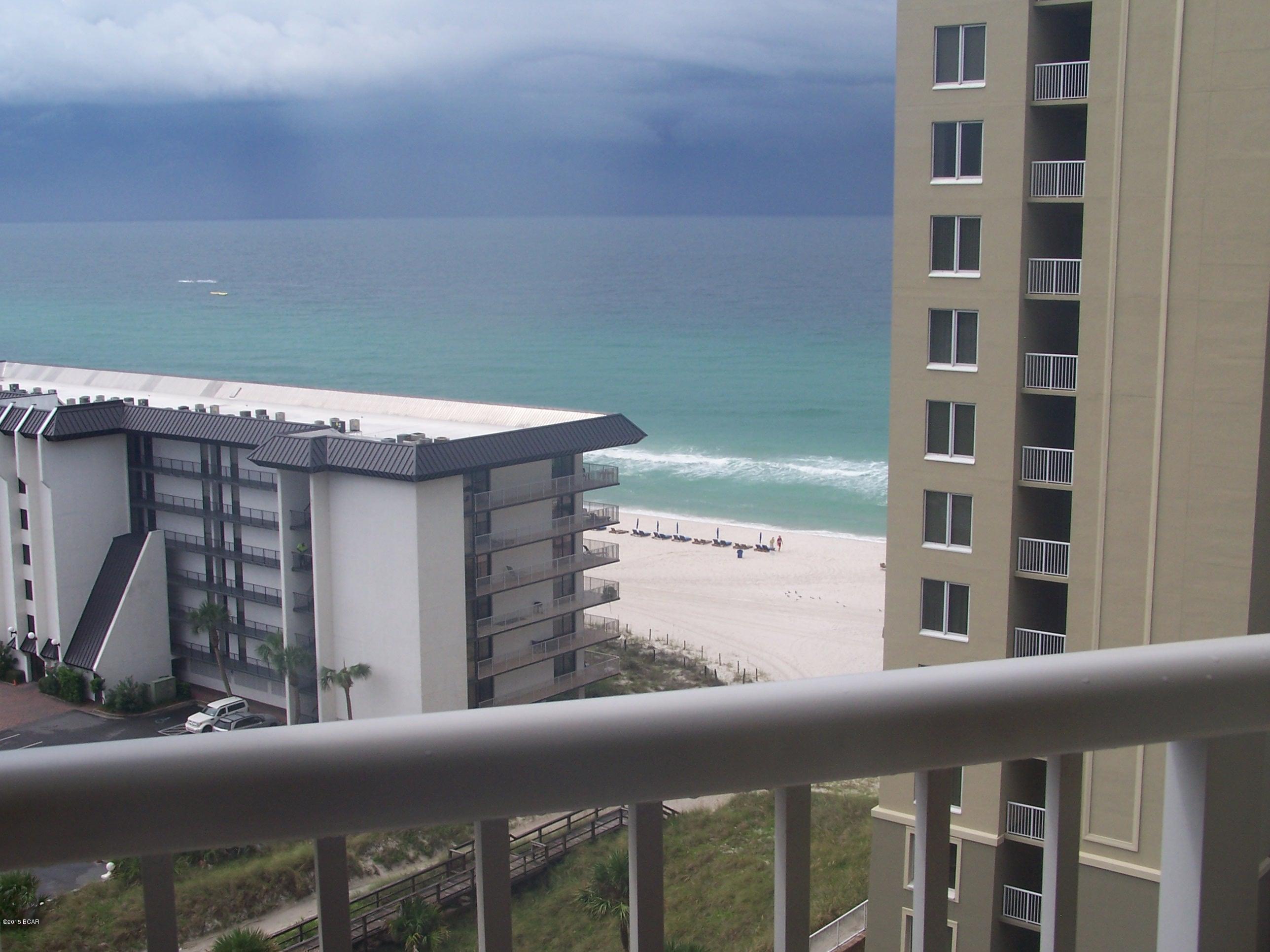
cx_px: 635
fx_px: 1761
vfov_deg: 30.3
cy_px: 476
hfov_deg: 39.7
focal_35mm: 48
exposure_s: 1/640
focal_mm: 8
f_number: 4
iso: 80
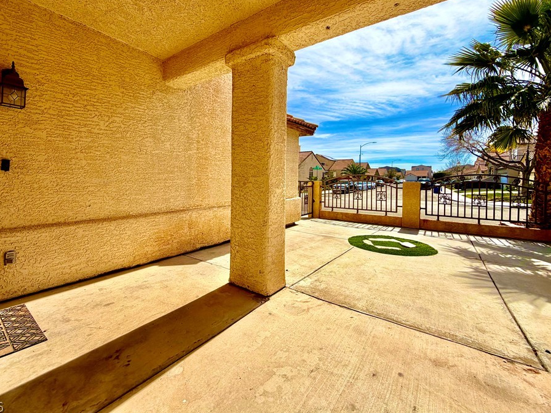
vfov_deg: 77.8
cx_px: 252
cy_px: 181
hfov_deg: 94.3
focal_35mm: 16
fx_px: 255
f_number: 2.2
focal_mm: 2.22
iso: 20
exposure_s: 1/1534
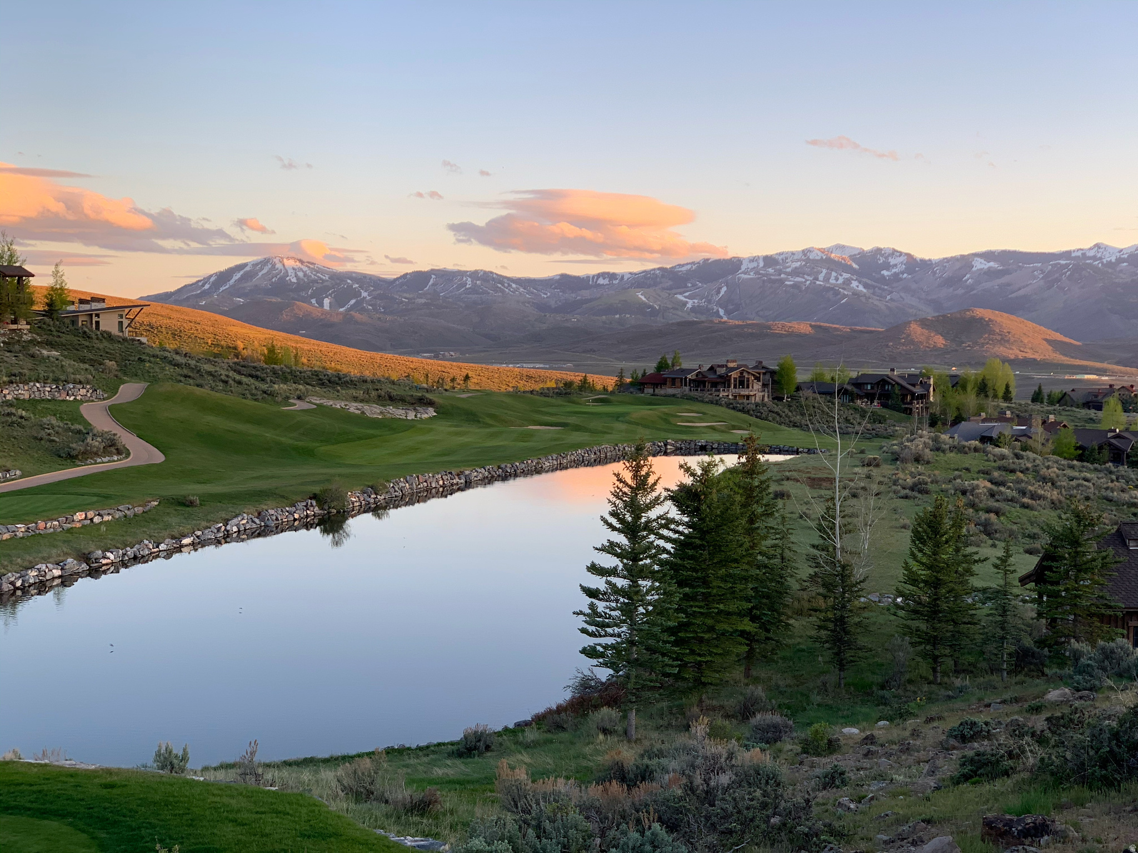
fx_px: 1709
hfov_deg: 36.8
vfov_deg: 28.0
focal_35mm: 52
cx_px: 569
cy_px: 426
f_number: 2.4
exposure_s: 1/74
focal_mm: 6
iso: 16
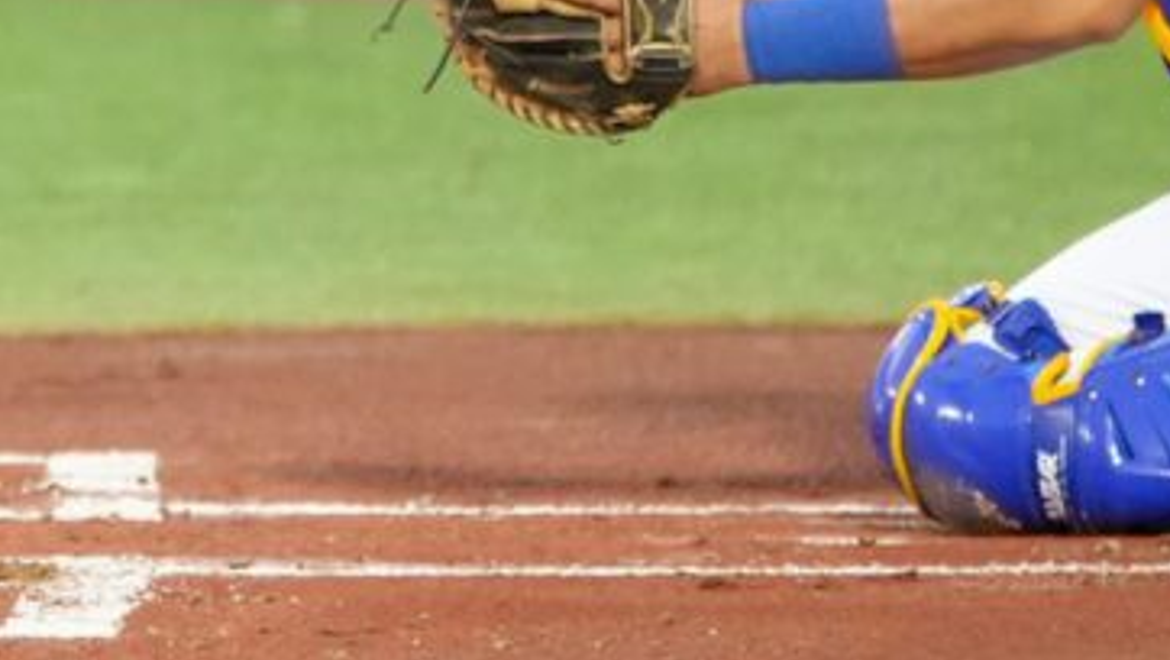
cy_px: -406
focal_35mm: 592
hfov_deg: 3.6
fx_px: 18374
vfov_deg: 2.1
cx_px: -314
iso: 4000
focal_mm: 200
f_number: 2.8
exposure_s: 1/1600
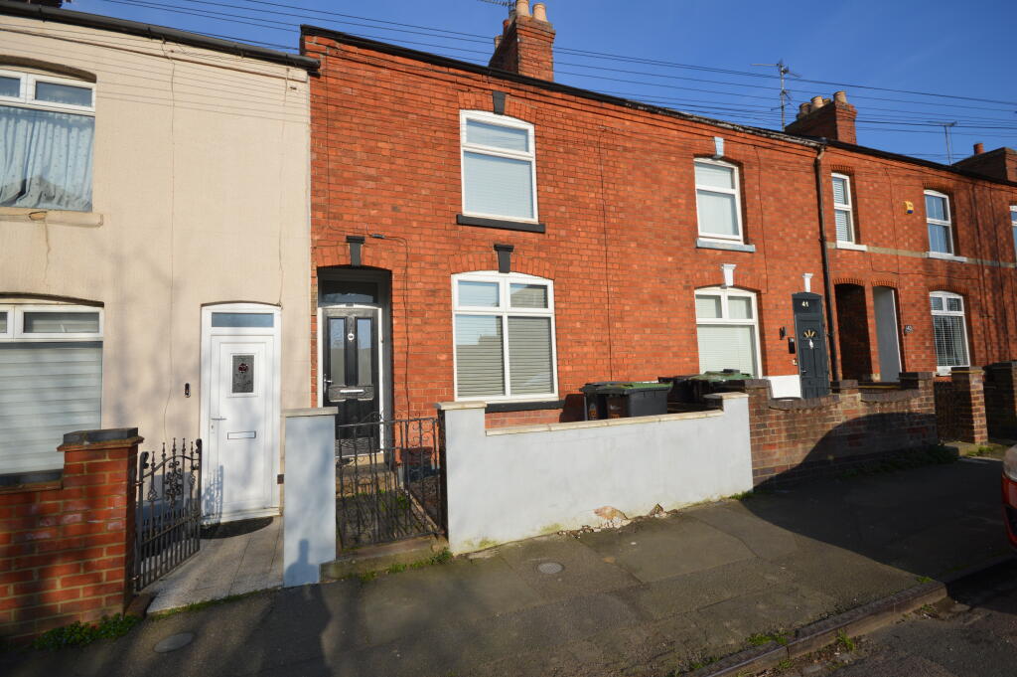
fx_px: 487
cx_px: 508
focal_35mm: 17
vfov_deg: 69.6
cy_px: 338
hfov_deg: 92.5
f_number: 9
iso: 100
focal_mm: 11.5
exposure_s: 1/320
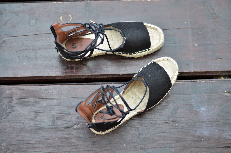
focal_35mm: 75
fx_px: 480
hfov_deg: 27.0
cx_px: 116
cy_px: 76
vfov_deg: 18.1
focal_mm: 50
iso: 100
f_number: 1.8
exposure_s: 1/200
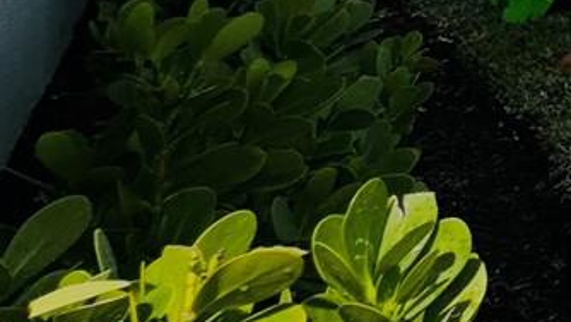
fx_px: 1105
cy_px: -271
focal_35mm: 73
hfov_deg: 15.5
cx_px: 1354
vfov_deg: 14.4
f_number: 2.2
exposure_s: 1/2985
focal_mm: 2.22
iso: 50
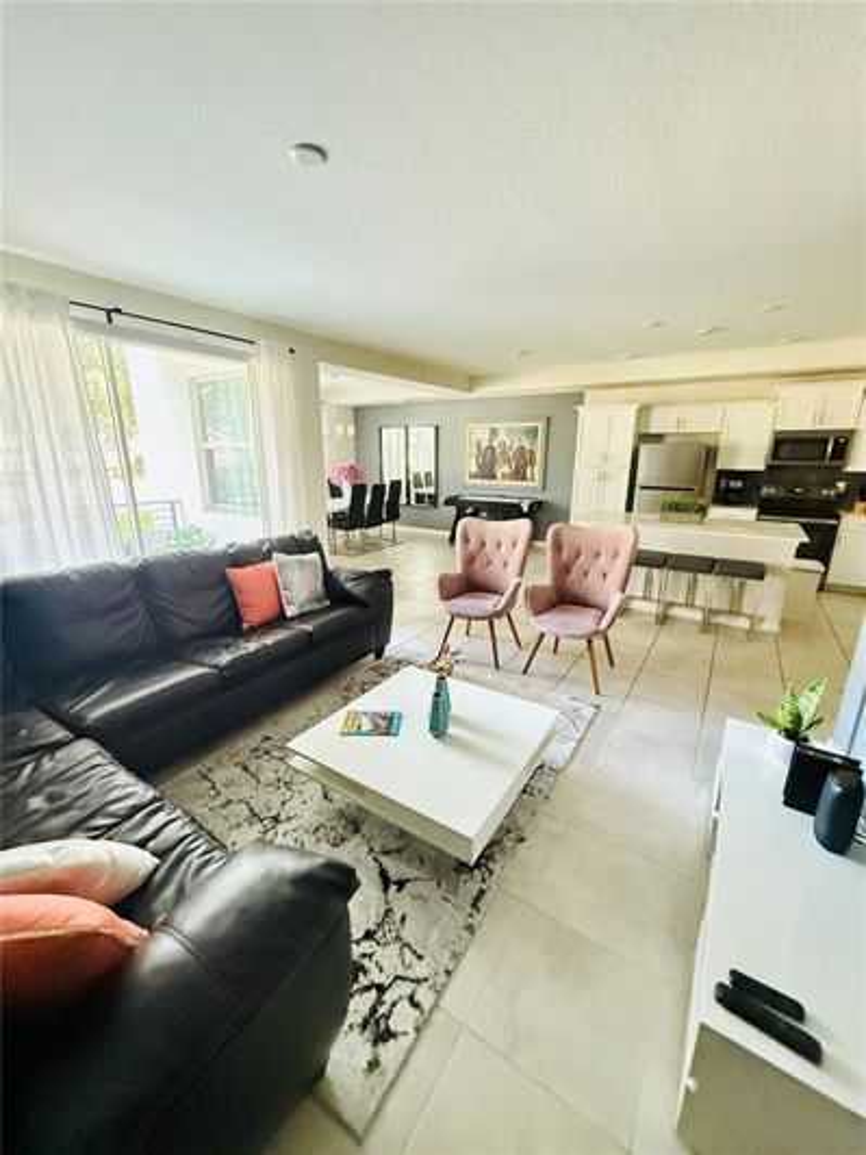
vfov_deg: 102.1
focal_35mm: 14
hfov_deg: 85.7
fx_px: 467
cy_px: 578
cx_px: 433
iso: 1000
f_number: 2.2
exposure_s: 1/60
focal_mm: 2.22
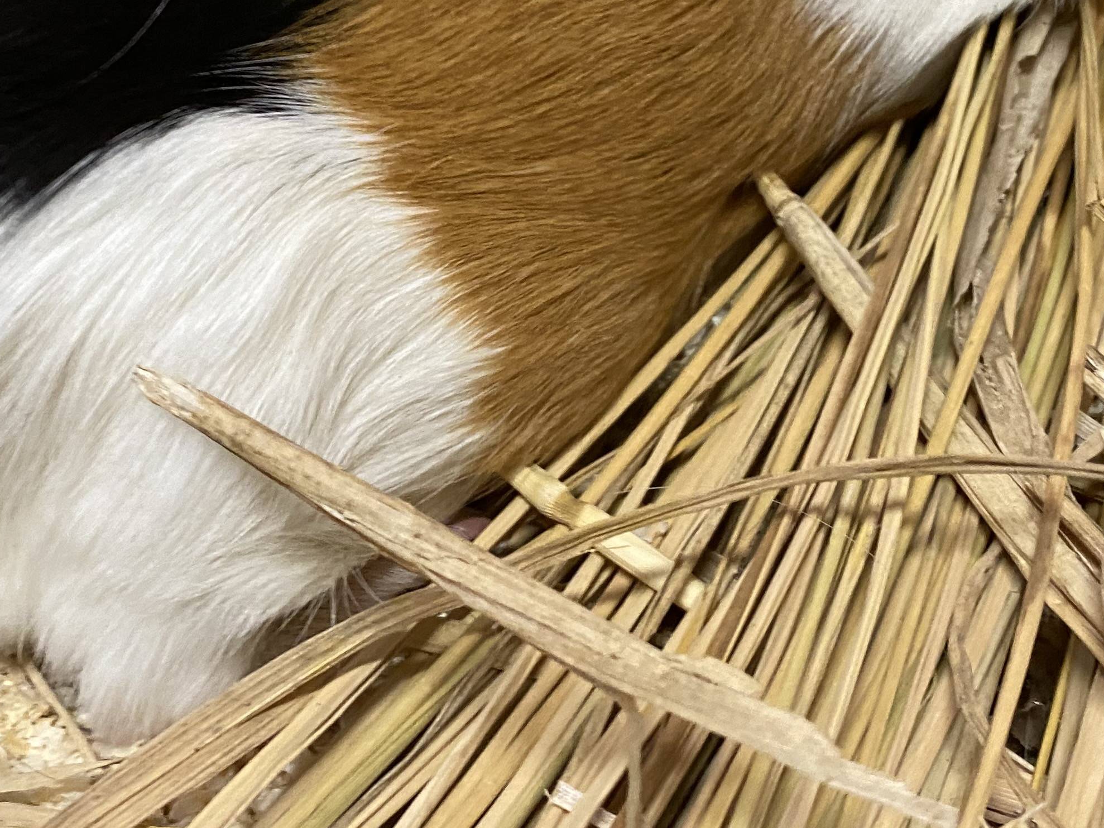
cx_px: 639
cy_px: 65
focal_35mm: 53
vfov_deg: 26.5
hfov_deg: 36.1
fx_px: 1690
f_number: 1.8
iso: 320
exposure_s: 1/50
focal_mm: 4.2
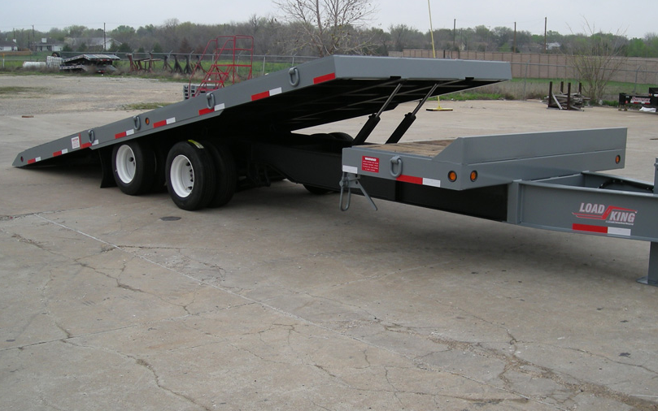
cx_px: 369
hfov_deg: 42.6
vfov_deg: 27.4
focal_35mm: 47
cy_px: 177
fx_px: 843
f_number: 2.8
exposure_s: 1/158
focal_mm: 5.7
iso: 50
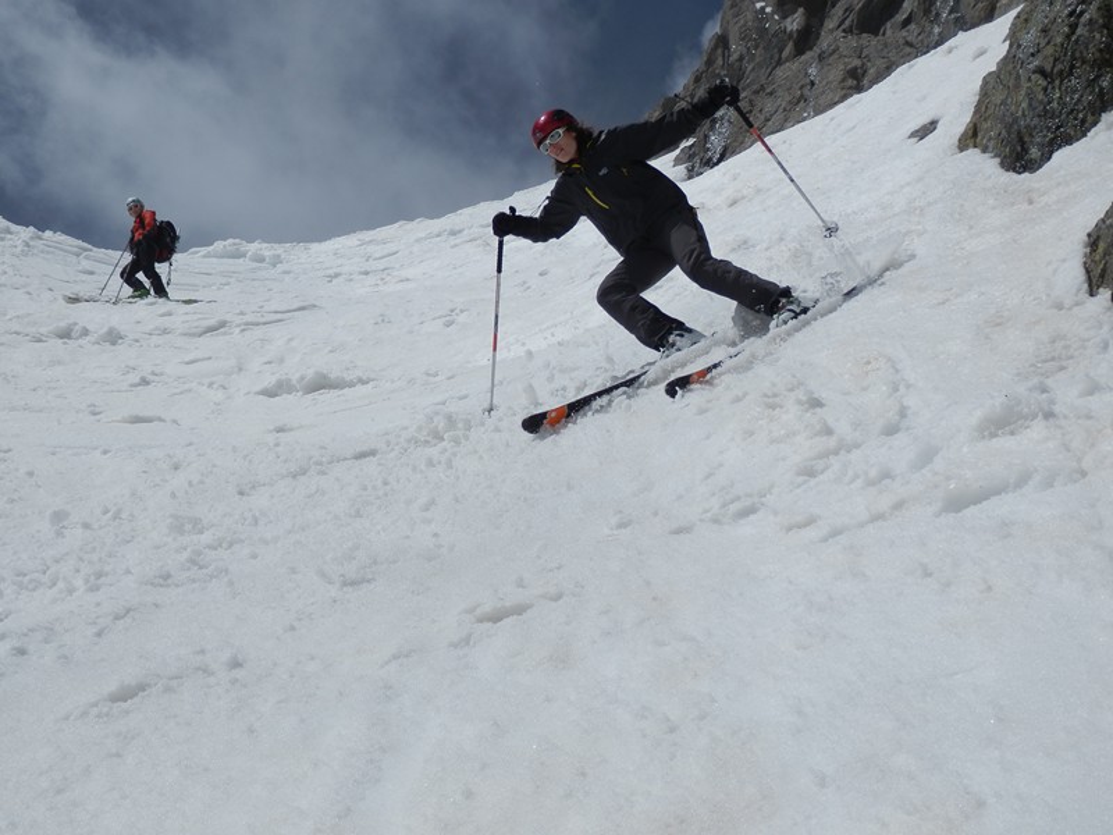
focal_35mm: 54
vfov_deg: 27.0
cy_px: 418
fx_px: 1736
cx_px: 556
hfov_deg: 35.5
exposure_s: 1/400
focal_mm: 9.8
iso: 80
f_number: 11.6
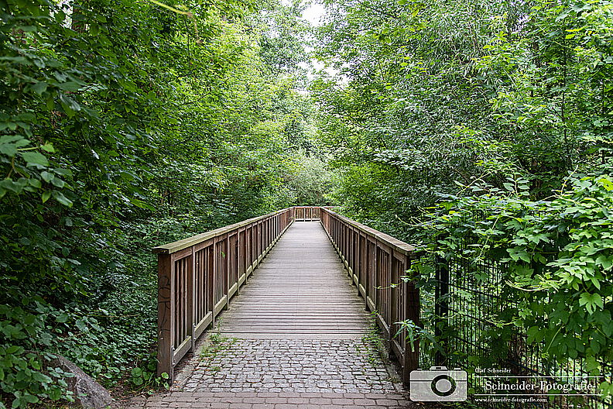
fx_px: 528
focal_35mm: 31
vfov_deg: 42.3
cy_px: 204
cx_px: 306
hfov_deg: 60.3
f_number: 5
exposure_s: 1/100
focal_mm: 31
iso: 320
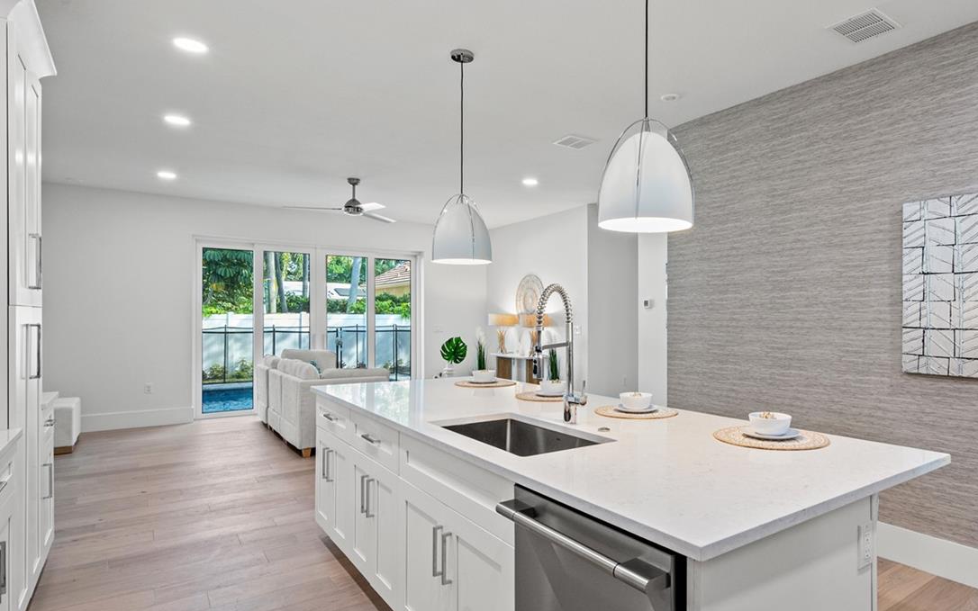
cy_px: 320
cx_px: 591
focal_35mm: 21
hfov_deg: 81.2
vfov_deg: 57.3
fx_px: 560
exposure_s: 1/15
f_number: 10
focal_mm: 14
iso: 1400
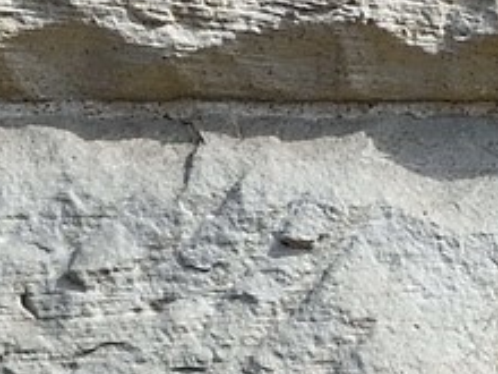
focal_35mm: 733
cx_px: 496
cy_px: -1523
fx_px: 10545
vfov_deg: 2.0
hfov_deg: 2.7
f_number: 9
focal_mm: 70
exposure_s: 1/250
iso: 200
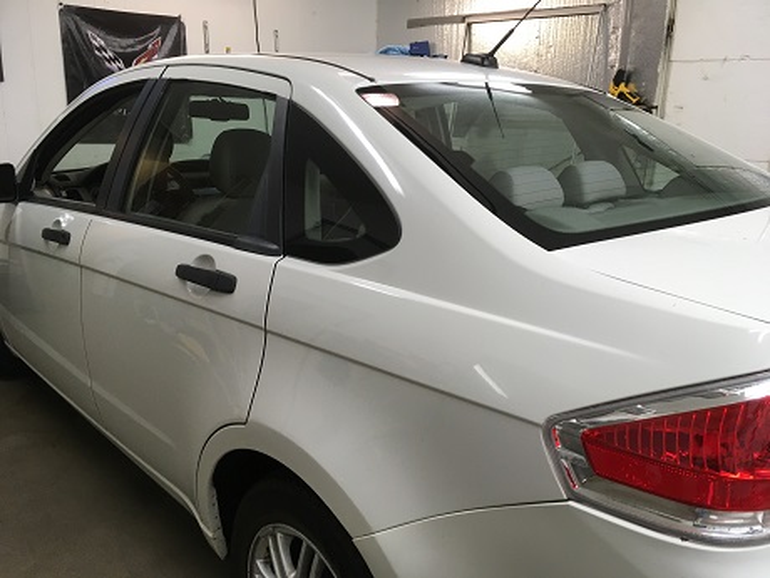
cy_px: 289
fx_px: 645
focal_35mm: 29
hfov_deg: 61.7
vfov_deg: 48.2
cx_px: 385
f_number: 2.2
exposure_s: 1/30
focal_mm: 4.15
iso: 40
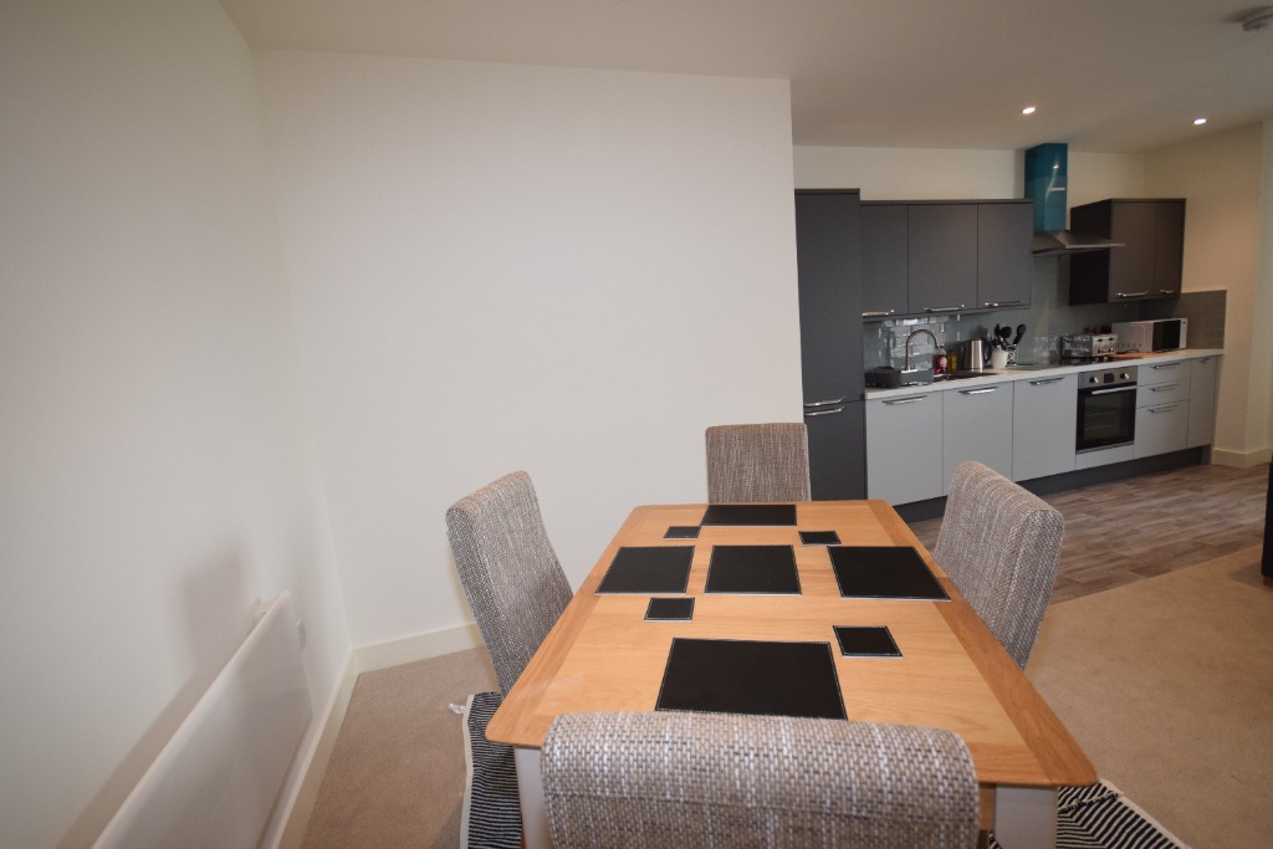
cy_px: 424
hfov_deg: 100.4
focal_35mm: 15
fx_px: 530
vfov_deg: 77.3
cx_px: 636
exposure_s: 1/100
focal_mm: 10
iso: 800
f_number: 5
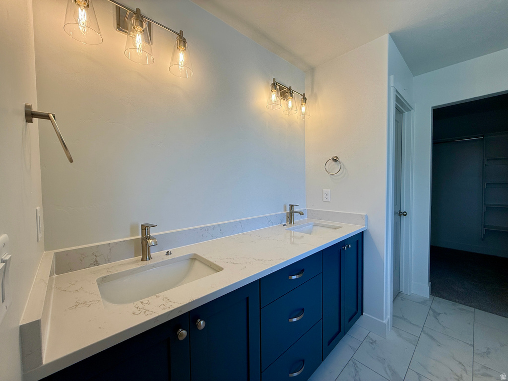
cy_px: 190
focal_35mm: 14
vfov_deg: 85.7
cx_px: 254
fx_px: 205
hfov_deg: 102.1
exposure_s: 1/245
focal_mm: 2.22
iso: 64
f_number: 2.2
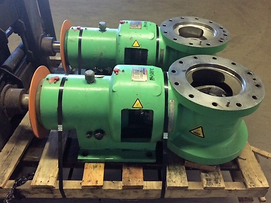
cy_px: 99
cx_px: 140
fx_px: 235
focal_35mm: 30
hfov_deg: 60.0
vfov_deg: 46.8
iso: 320
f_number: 2.2
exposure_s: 1/15
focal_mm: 4.15
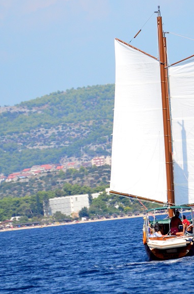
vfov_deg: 2.9
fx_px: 5891
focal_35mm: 724
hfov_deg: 1.9
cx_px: 127
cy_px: 102
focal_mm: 280
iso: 2000
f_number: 5.6
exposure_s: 1/8000
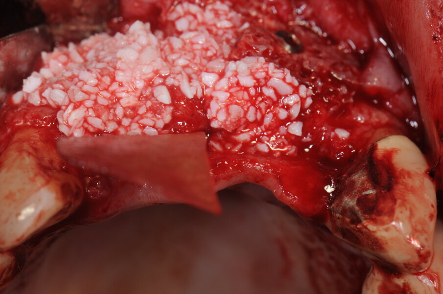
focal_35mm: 158
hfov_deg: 13.1
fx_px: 1936
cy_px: 147
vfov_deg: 8.7
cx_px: 222
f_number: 20
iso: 200
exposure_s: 1/125
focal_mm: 105
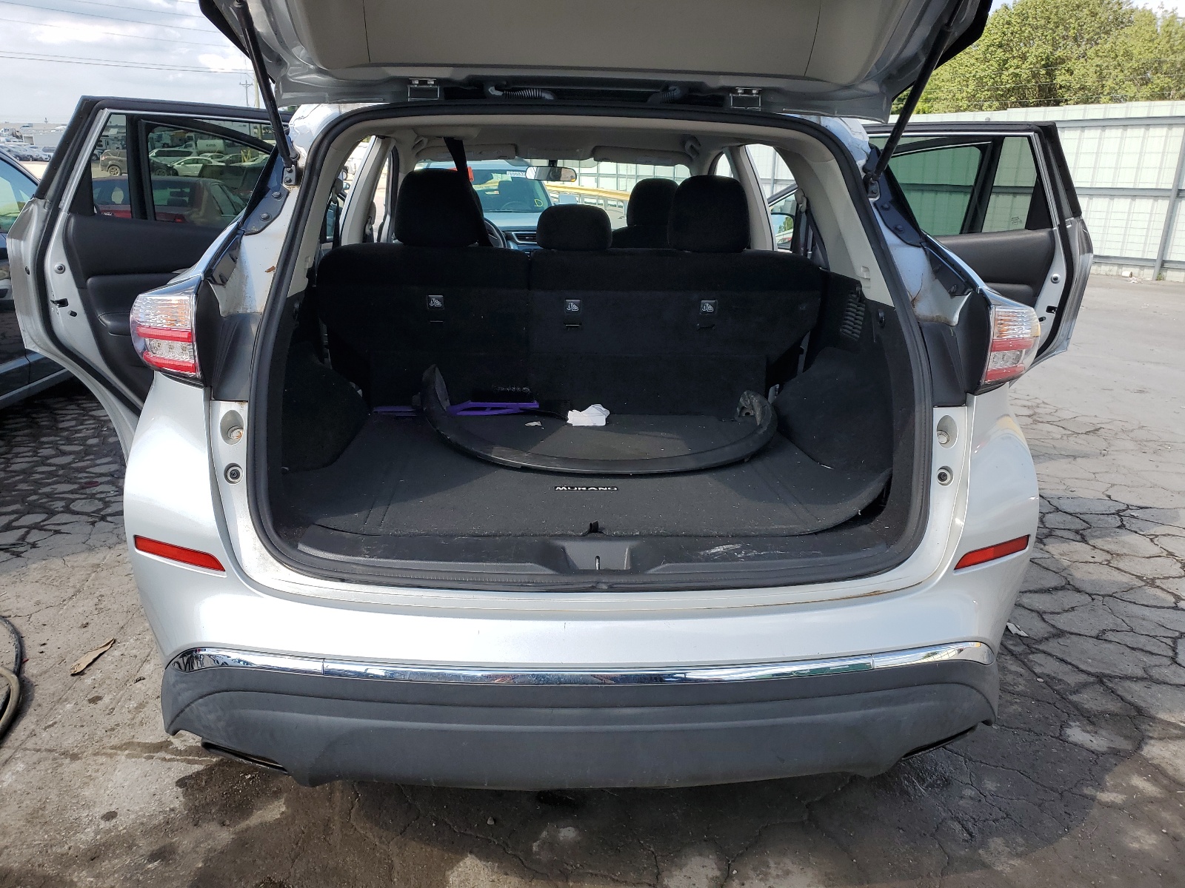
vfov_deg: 53.1
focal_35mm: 26
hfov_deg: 67.3
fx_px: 890
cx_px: 592
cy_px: 444
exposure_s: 1/1429
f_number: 1.5
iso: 50
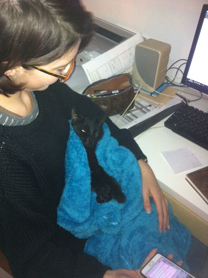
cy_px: 139
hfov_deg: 40.6
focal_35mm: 35
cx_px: 104
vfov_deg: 52.7
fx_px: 281
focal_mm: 3.85
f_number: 2.8
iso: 250
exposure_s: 1/15
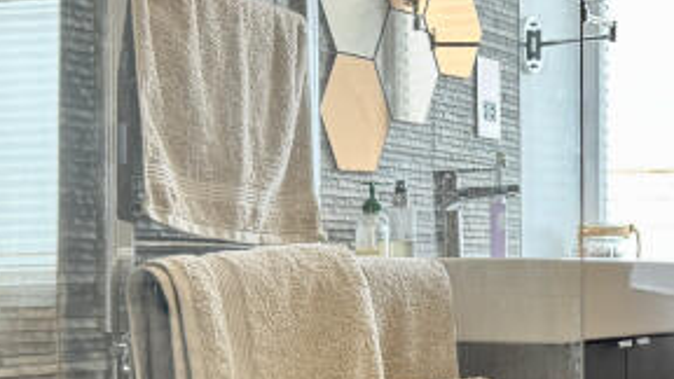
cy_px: 295
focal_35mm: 93
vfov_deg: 13.0
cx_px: 768
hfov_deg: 21.6
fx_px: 1662
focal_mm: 6.76
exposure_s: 1/50
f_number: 1.78
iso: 160
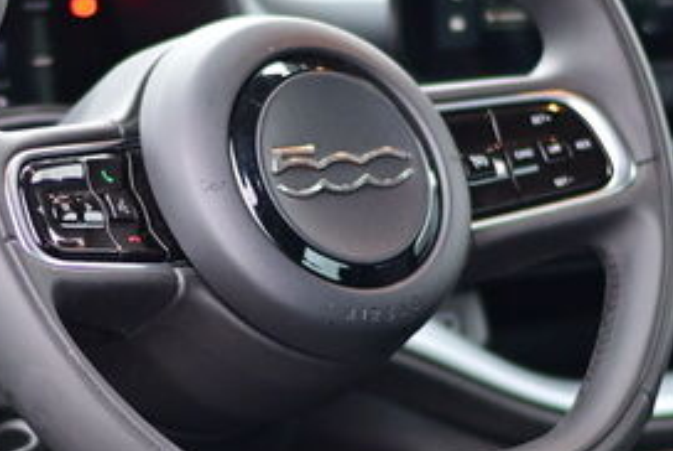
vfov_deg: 6.0
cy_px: 295
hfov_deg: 9.0
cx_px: 195
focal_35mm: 228
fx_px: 4267
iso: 400
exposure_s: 1/125
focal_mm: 50
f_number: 1.8
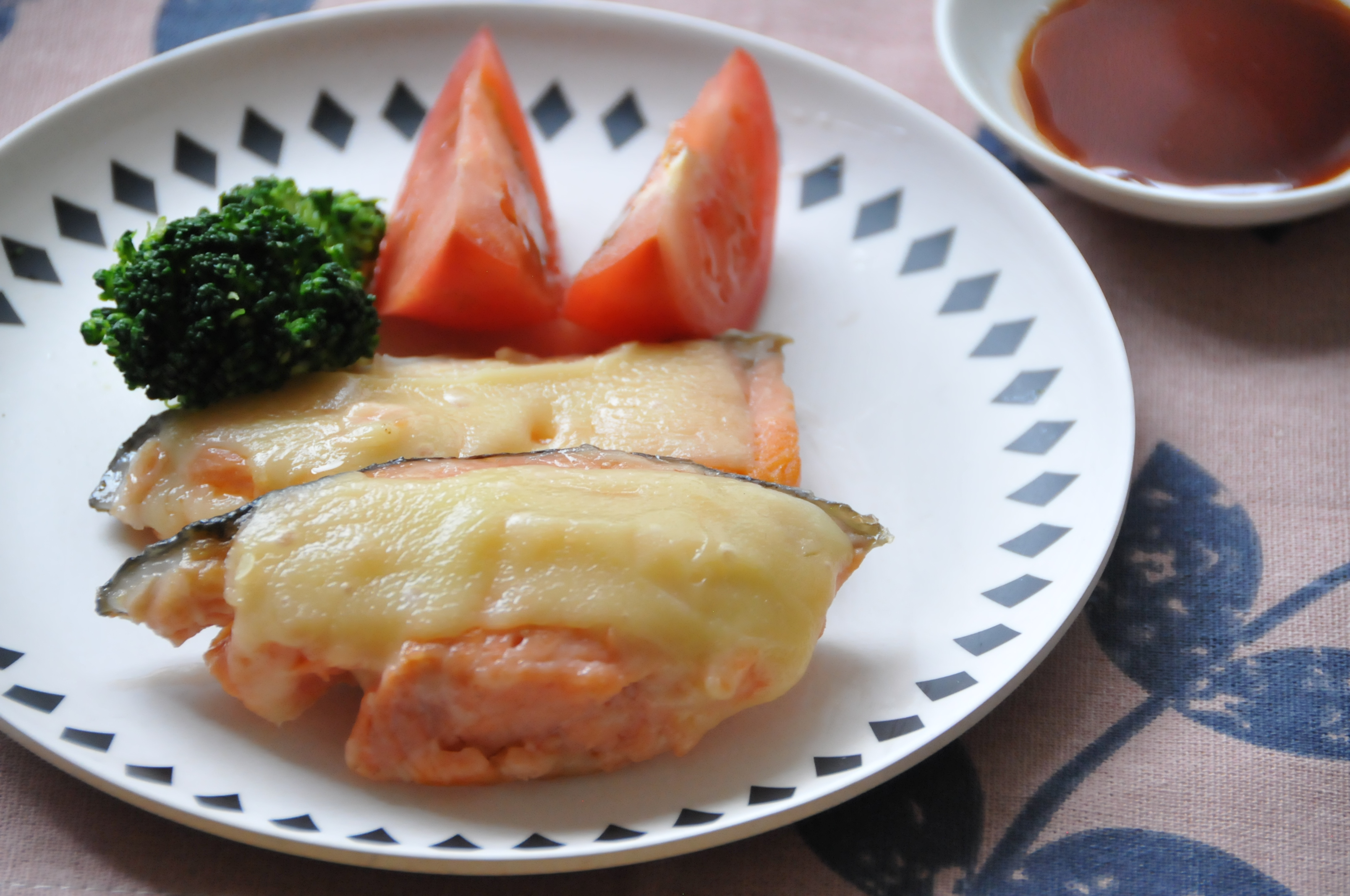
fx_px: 8427
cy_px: 448
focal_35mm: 225
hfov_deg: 9.2
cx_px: 675
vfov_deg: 6.1
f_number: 5.6
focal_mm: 150
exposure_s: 1/60
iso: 2000
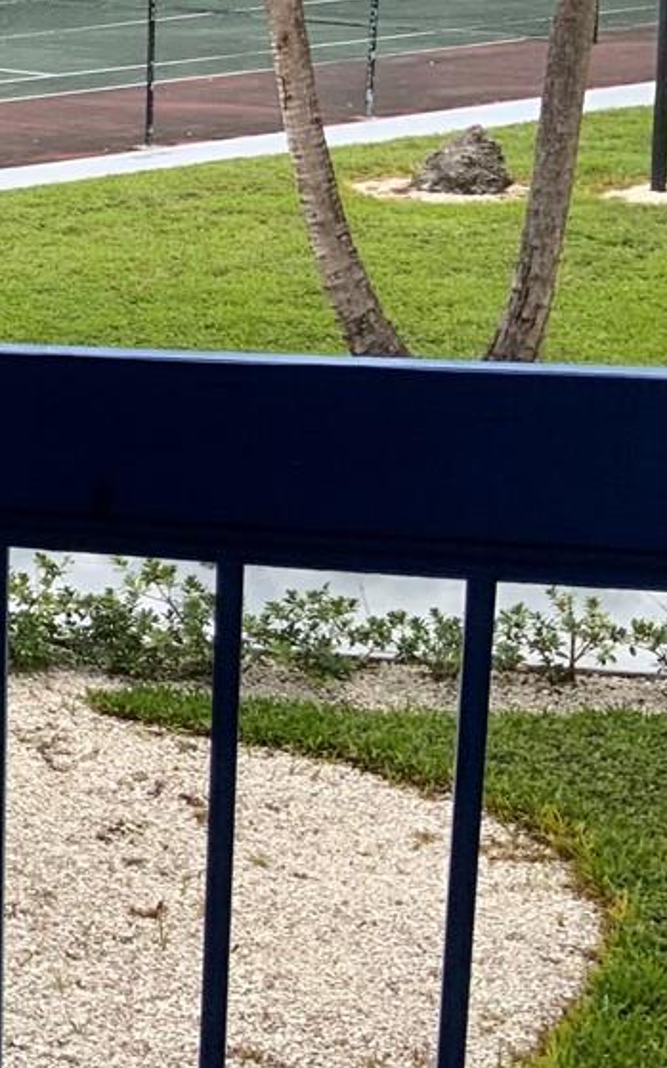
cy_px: 260
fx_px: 2561
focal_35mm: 88
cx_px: -766
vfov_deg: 23.3
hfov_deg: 12.6
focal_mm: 3
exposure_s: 1/120
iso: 25
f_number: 1.8
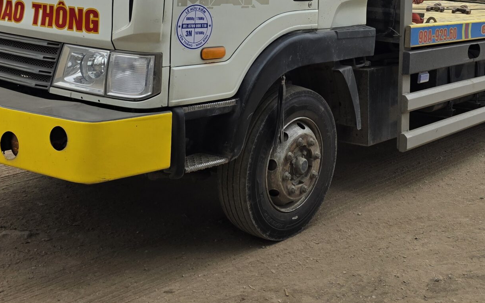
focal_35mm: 51
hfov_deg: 39.2
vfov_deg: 23.6
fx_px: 674
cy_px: -41
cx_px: 314
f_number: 1.7
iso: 80
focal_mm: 6.3
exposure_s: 1/4539
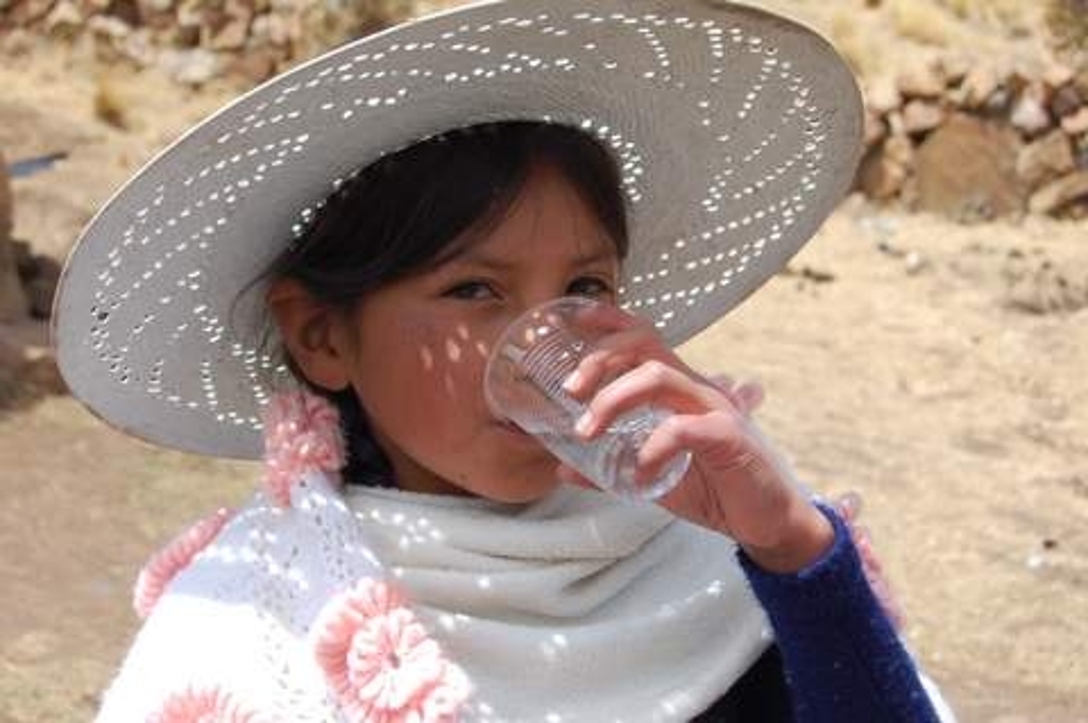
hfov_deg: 29.9
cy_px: 362
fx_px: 2038
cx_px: 544
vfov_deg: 20.1
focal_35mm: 68
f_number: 8
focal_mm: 45
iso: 200
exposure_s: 1/250
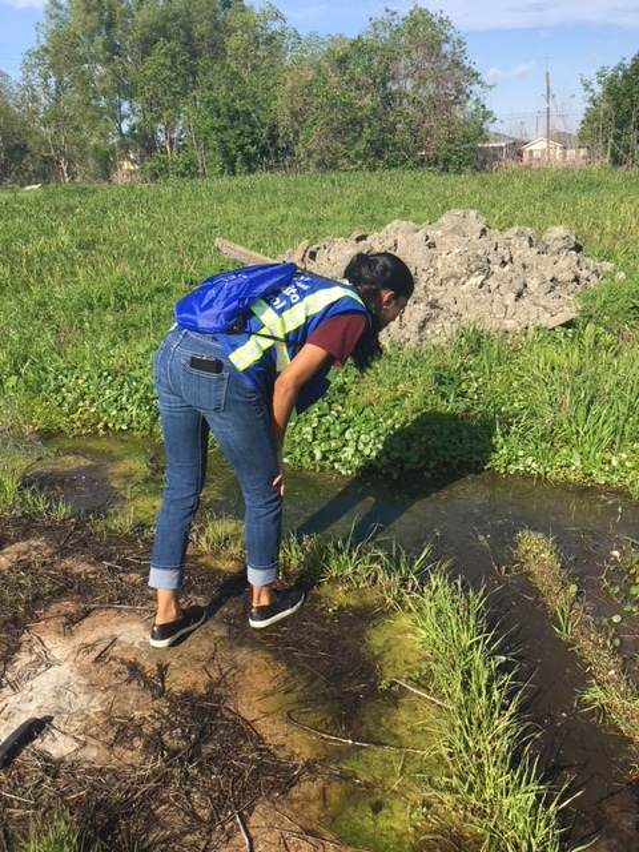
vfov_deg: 61.7
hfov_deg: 48.2
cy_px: 426
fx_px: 714
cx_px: 320
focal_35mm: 29
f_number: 2.2
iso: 25
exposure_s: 1/1241
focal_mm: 4.15
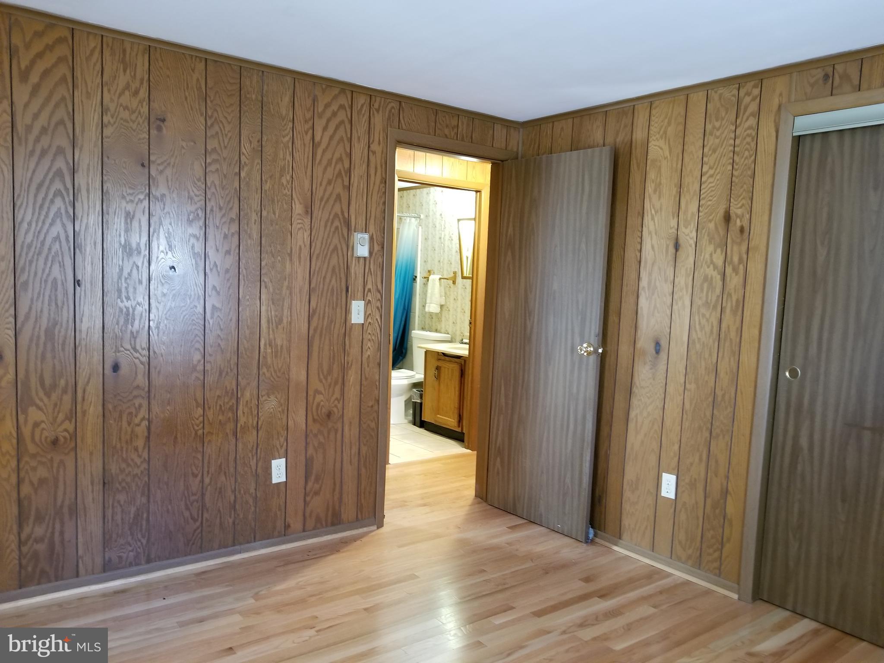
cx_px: 442
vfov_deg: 53.1
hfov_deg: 67.3
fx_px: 664
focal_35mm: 26
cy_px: 332
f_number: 1.7
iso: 250
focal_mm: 4.25
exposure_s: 1/12
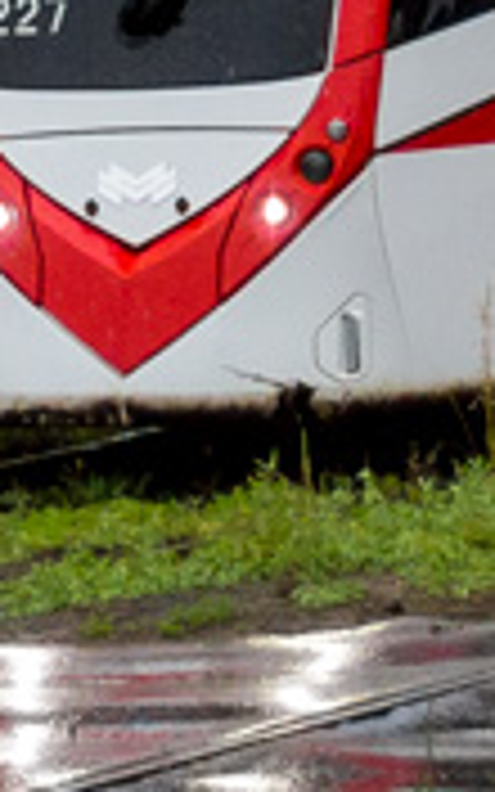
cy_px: -1087
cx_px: 22
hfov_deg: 3.0
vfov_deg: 4.6
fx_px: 9540
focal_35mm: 442
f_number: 5
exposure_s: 1/800
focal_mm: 34
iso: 400
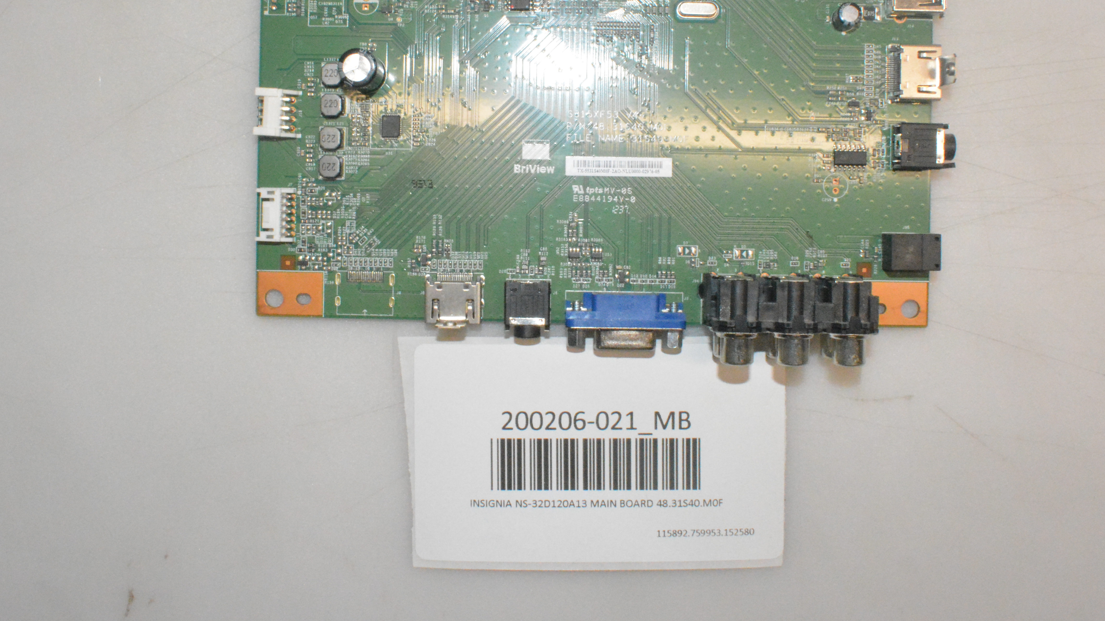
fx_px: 1172
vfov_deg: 29.5
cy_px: 211
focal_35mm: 40
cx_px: 534
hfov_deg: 50.5
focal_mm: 18
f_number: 22
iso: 6400
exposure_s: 1/200
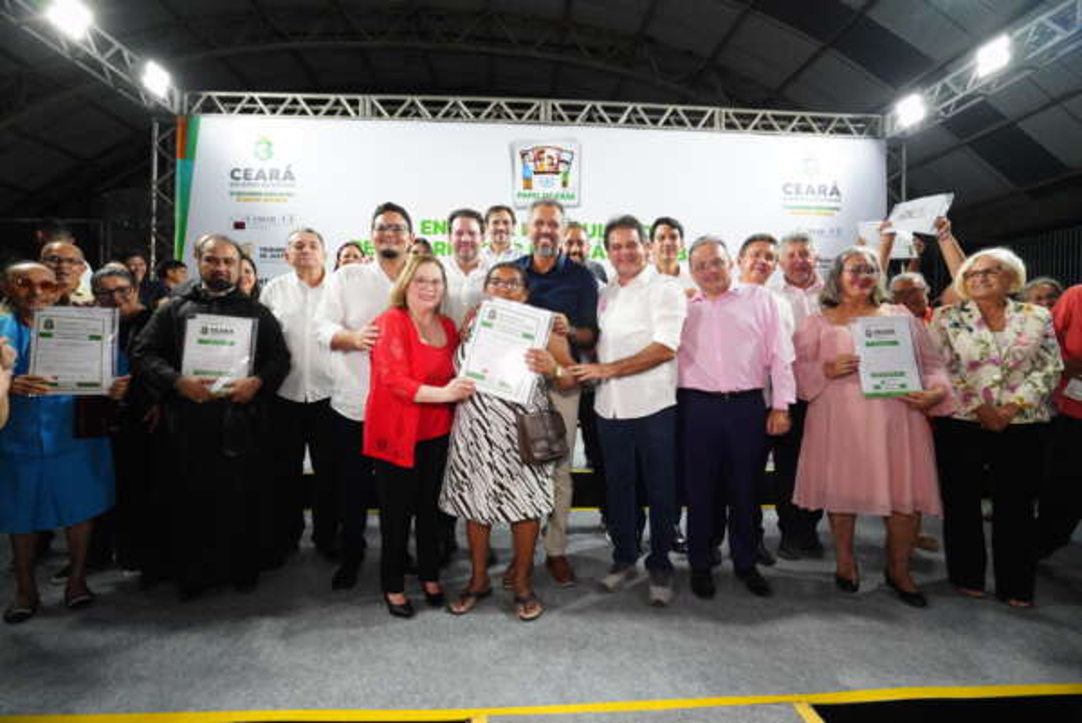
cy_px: 362
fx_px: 481
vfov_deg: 73.8
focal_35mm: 16
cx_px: 541
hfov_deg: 96.7
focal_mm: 16
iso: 6400
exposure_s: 1/160
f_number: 7.1
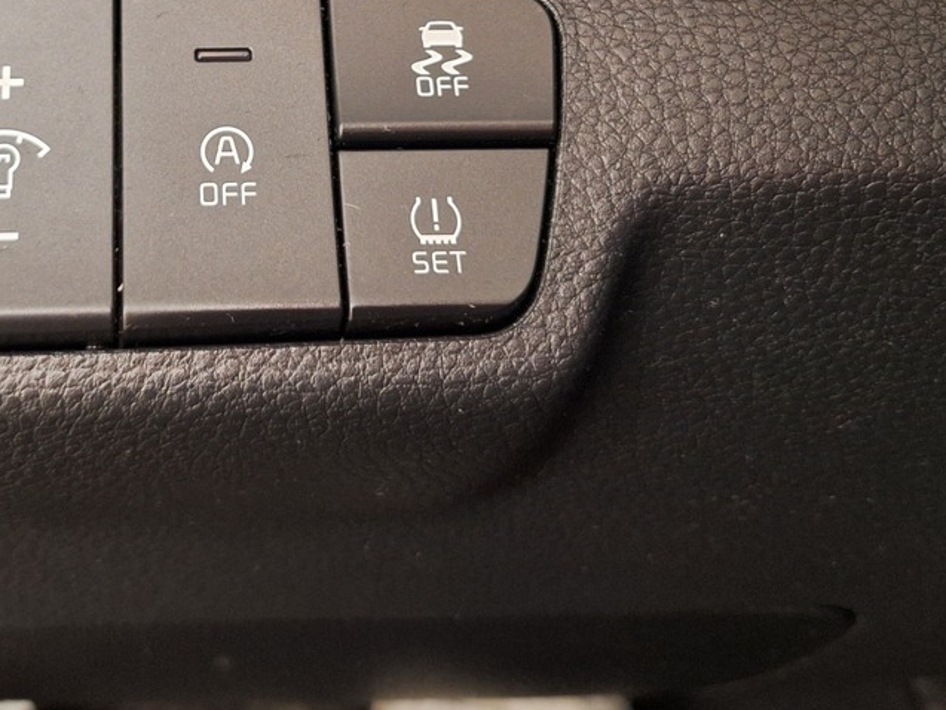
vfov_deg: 26.6
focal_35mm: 52
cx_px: 212
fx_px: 1421
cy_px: 7
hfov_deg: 35.8
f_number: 1.8
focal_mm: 5.54
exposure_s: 1/20
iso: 400
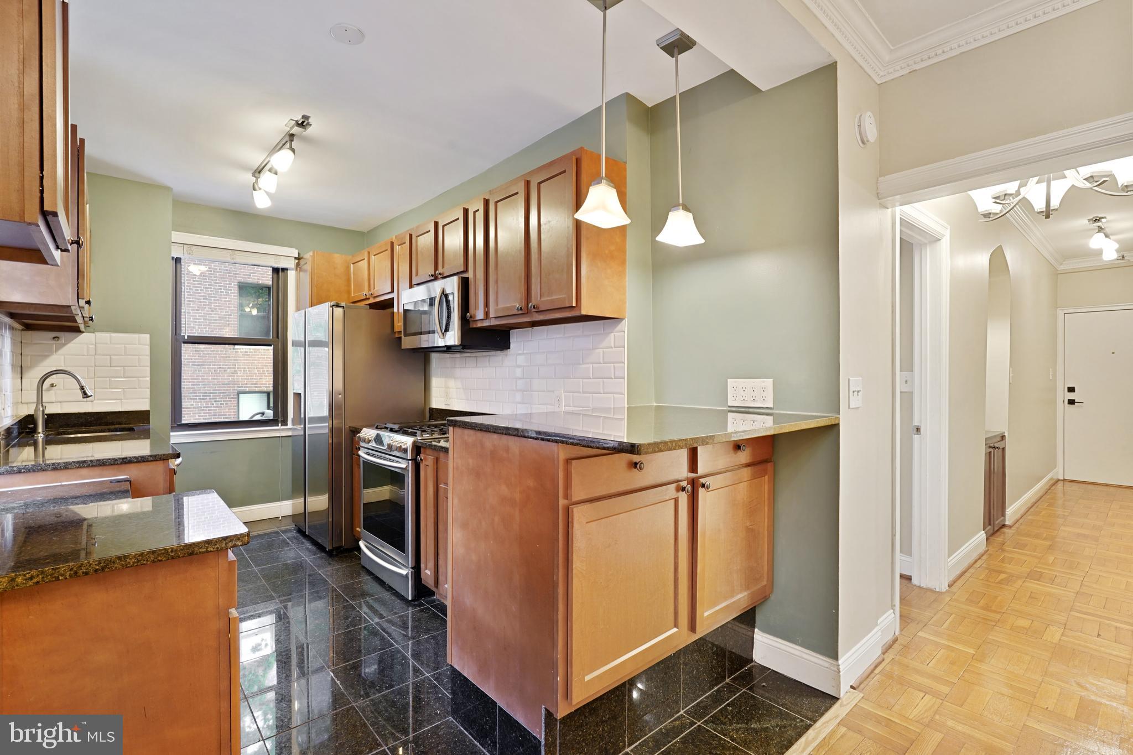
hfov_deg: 93.3
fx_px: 535
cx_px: 566
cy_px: 378
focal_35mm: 17
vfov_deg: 70.4
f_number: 9
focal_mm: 17
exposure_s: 1/1.25
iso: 800
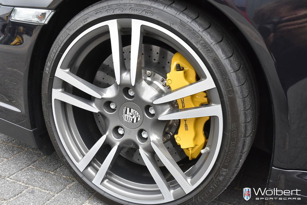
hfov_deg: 47.9
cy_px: 102
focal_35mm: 40
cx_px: 154
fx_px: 346
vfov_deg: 33.1
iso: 800
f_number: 8
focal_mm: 27
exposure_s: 1/250
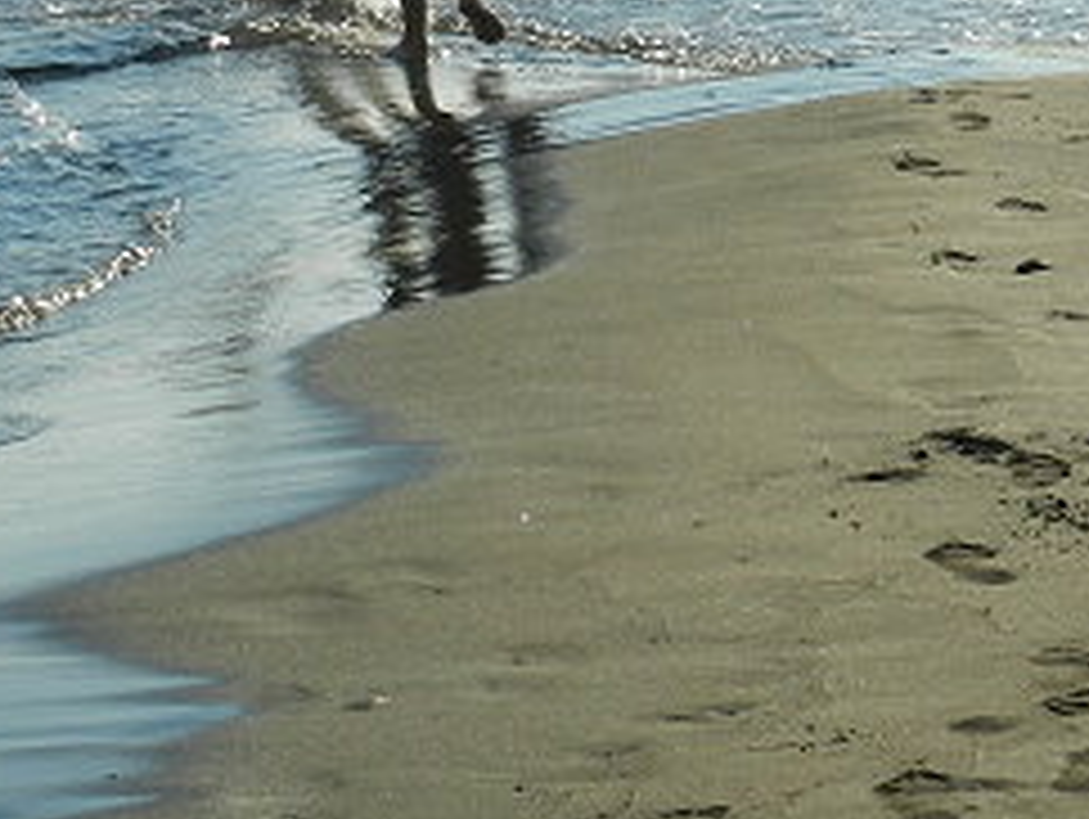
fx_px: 6015
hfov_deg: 10.3
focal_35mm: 191
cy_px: 207
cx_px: 603
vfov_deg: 7.8
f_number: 4.6
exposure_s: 1/2000
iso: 160
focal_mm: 12.3
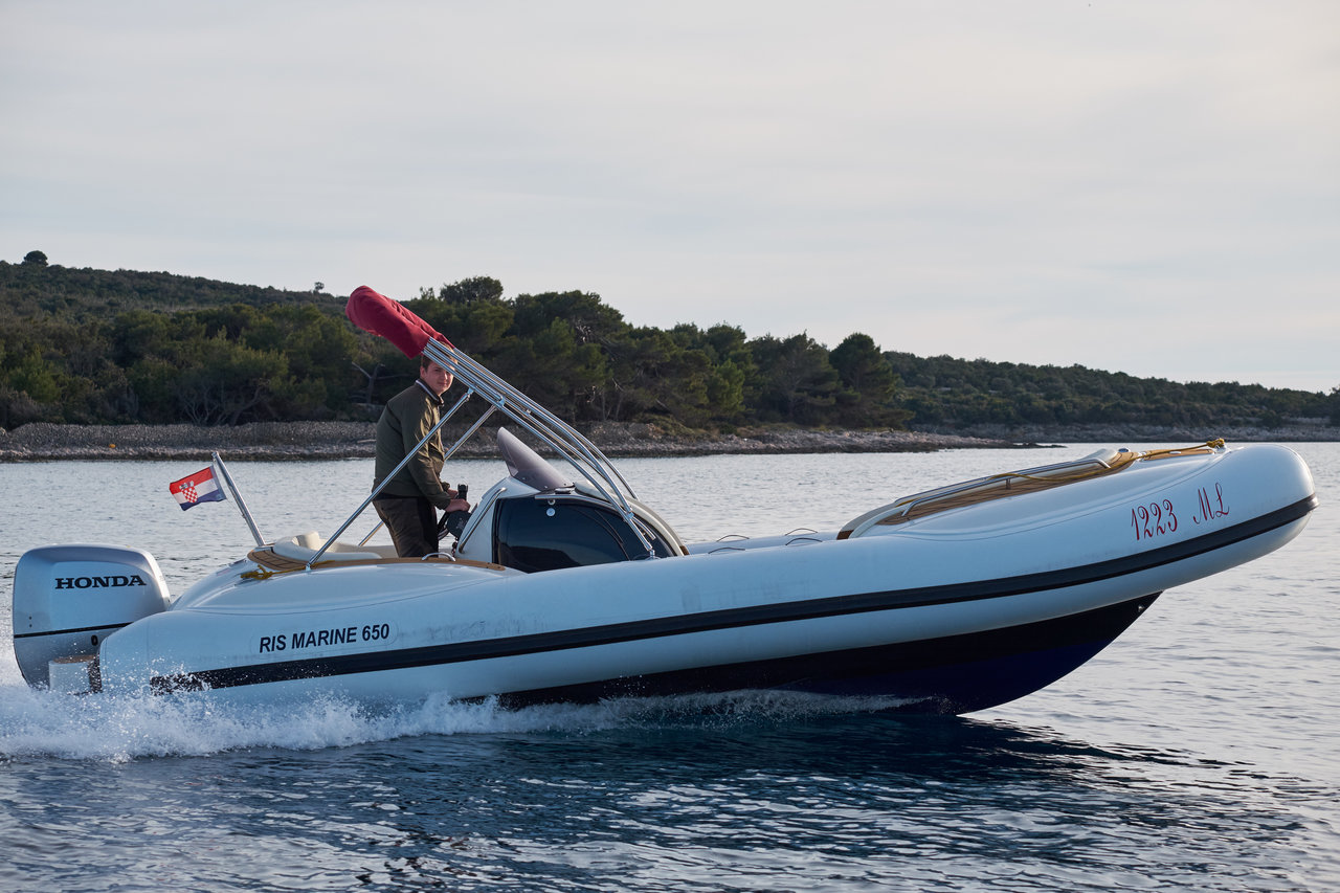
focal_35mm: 83
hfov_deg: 24.5
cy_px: 446
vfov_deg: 16.5
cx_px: 670
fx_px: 3089
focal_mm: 55
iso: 500
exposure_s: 1/1700
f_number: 5.6
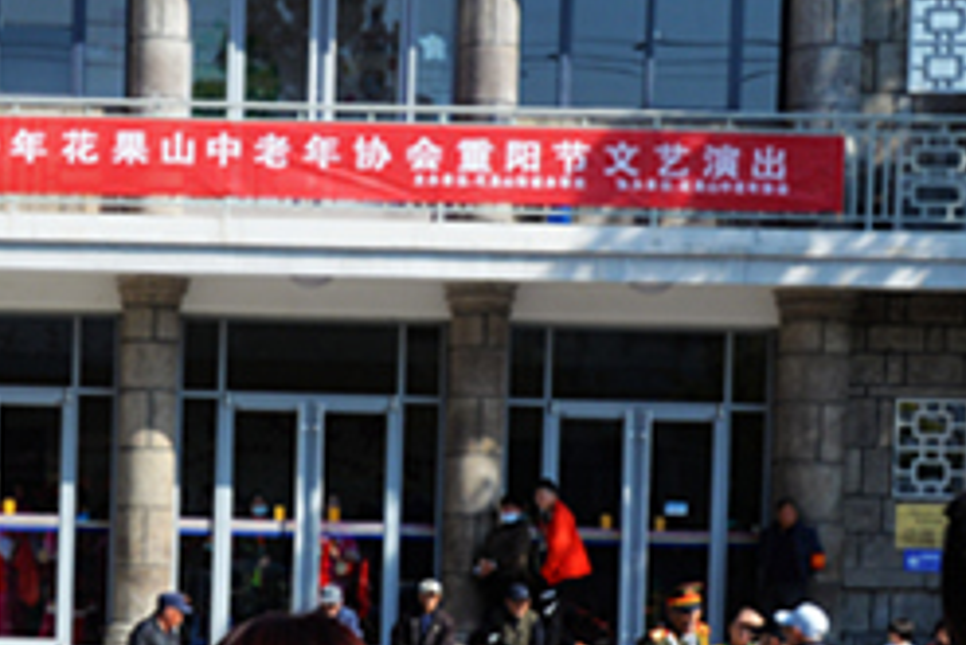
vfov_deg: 11.7
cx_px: 70
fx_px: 3114
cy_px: 655
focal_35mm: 116
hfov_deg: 17.3
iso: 400
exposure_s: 1/500
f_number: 11
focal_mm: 35
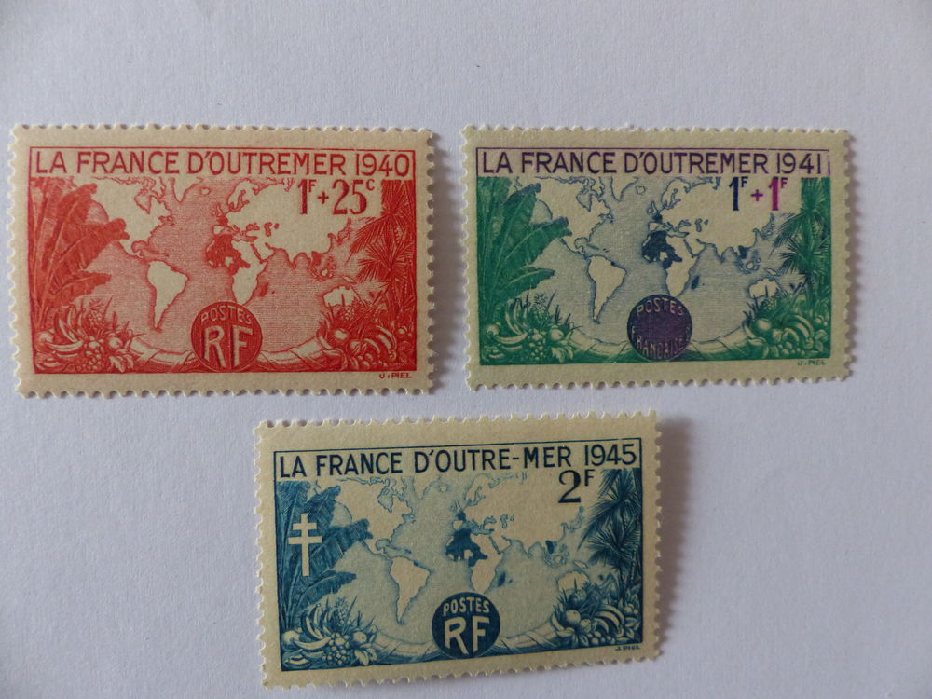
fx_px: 673
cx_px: 466
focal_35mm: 25
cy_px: 350
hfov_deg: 69.4
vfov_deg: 54.9
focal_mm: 4.5
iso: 400
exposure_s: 1/50
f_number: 2.8
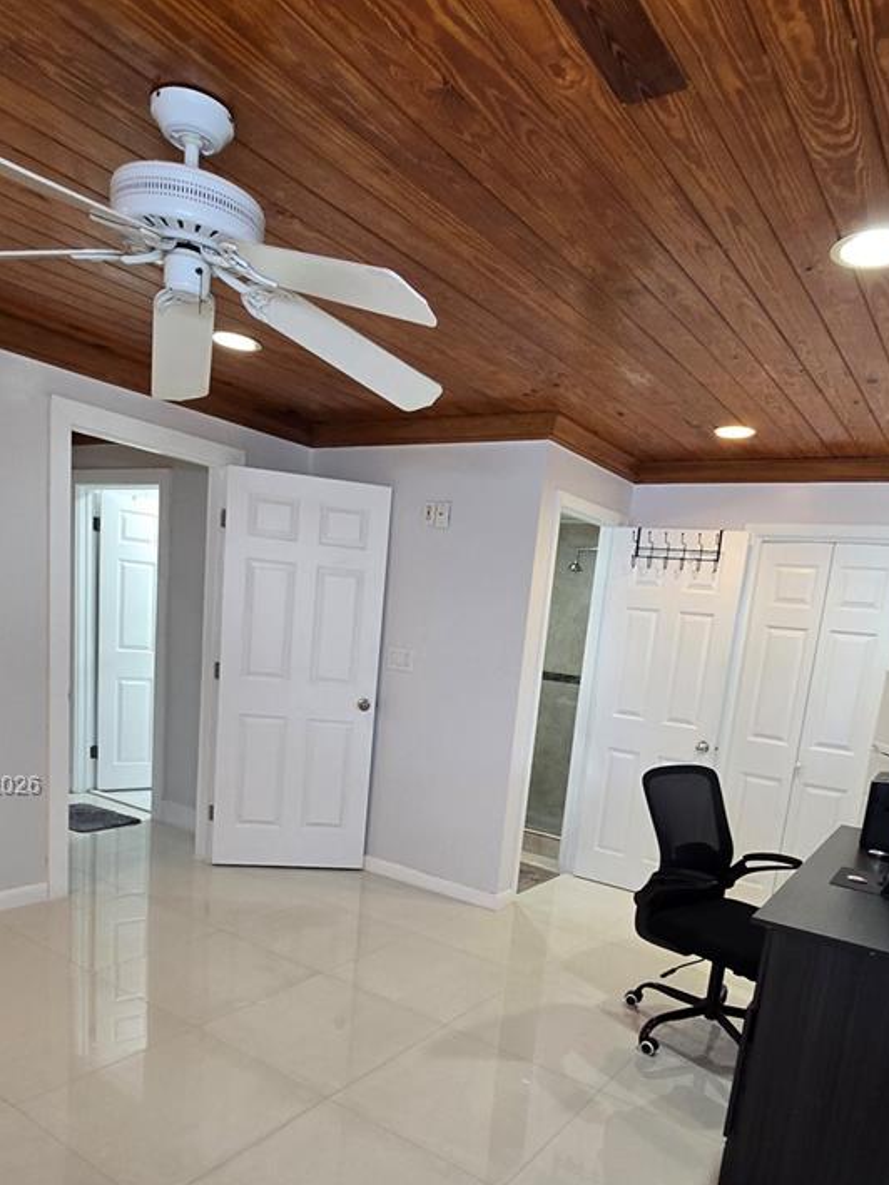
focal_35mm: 22
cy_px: 787
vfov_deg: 74.1
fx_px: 753
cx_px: 483
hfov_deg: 61.0
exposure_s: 1/60
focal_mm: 2.2
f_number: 2.2
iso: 250
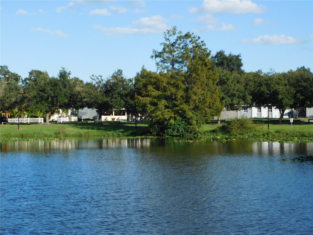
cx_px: 156
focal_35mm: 71
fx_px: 642
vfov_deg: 20.7
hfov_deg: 27.4
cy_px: 118
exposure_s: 1/800
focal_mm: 12.6
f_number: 4.3
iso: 125
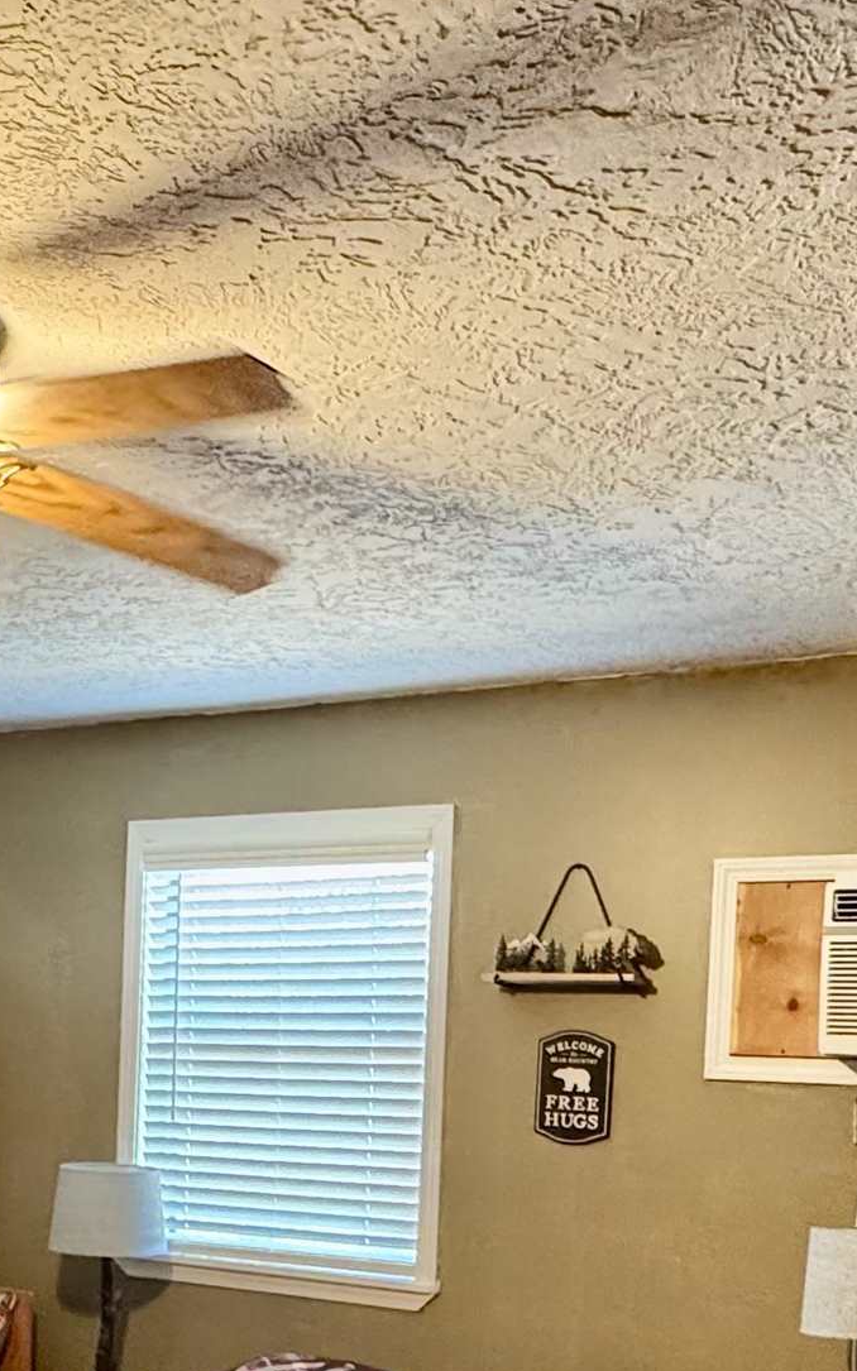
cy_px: 1104
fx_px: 1570
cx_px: 250
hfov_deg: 30.2
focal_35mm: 42
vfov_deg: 44.8
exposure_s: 1/60
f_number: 2.2
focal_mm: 2.22
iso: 400
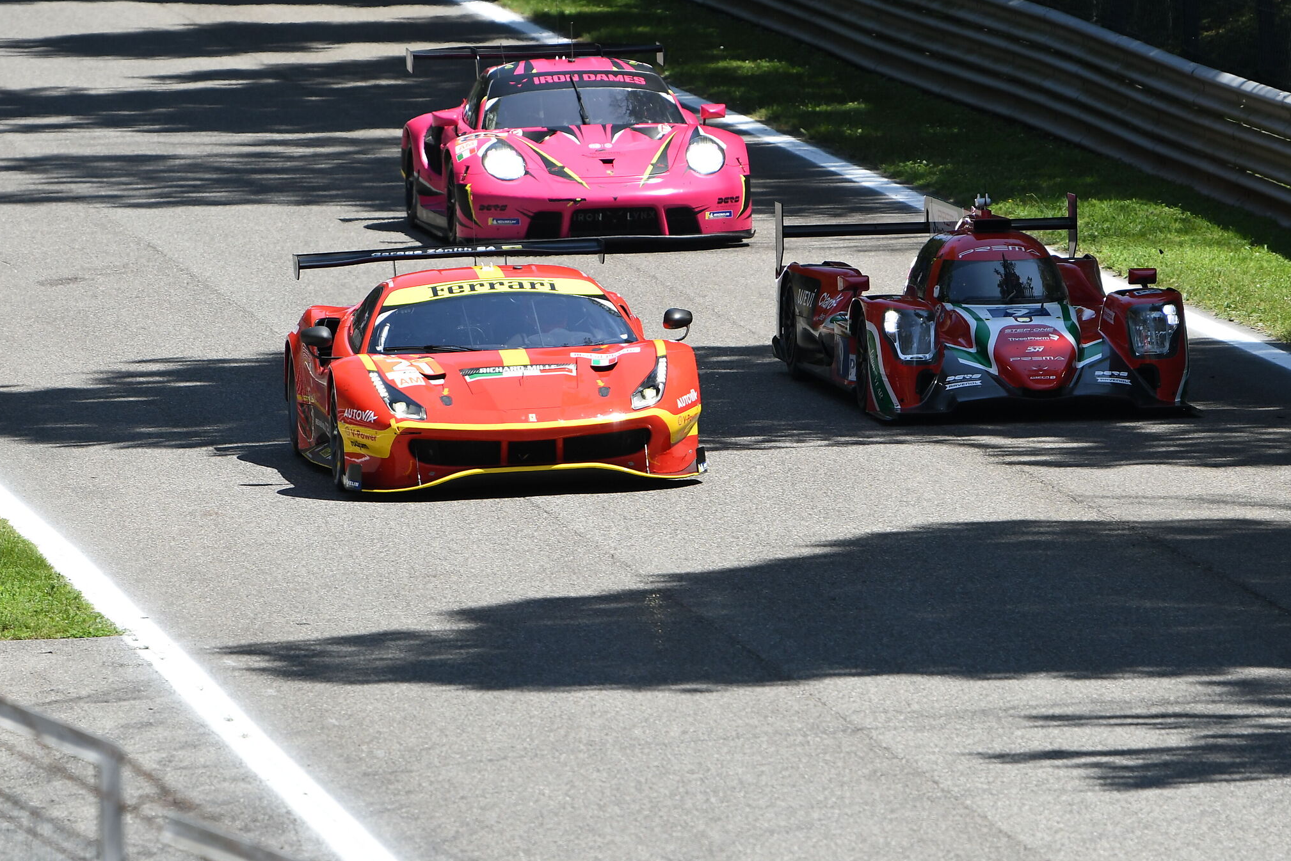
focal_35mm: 476
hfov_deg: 4.3
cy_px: 495
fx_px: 17070
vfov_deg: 2.9
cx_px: 609
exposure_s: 1/2000
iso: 200
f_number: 3.5
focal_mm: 200
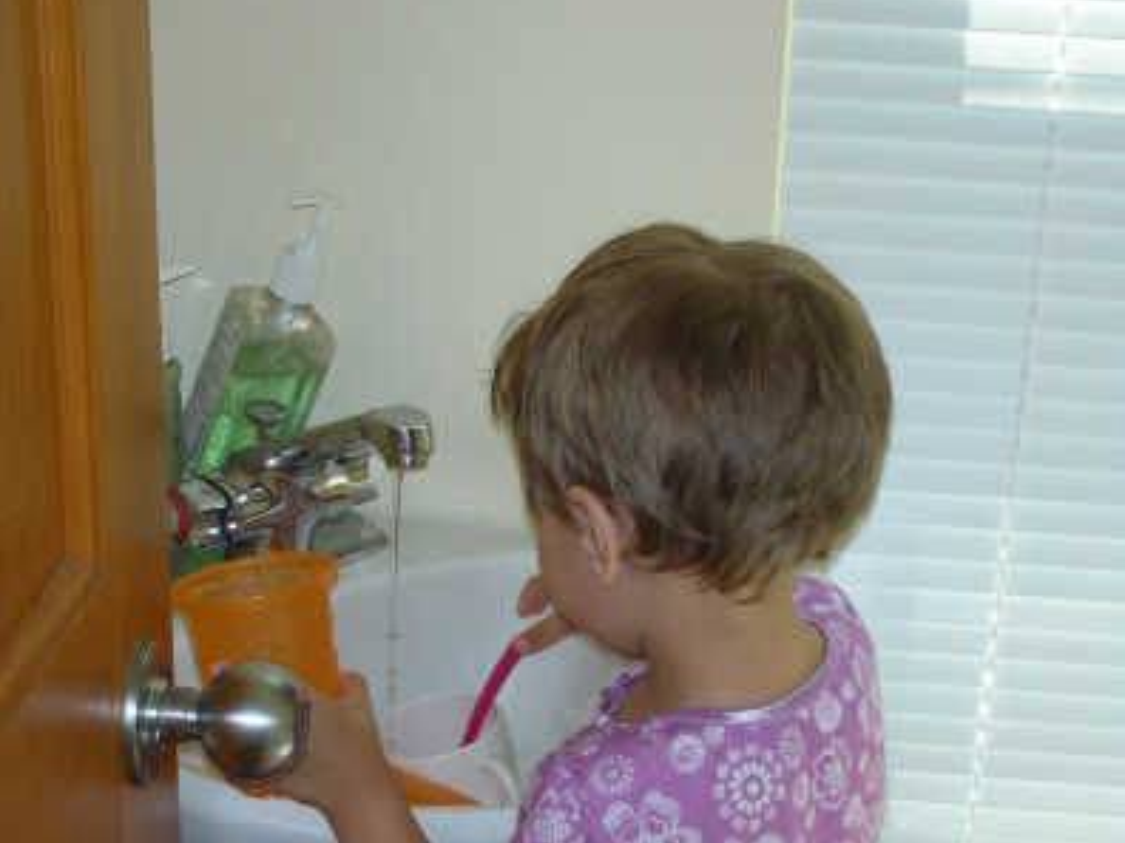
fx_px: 2307
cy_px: 599
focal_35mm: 71
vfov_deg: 20.6
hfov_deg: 27.4
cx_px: 562
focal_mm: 8.8
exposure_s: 1/30
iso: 50
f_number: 3.5
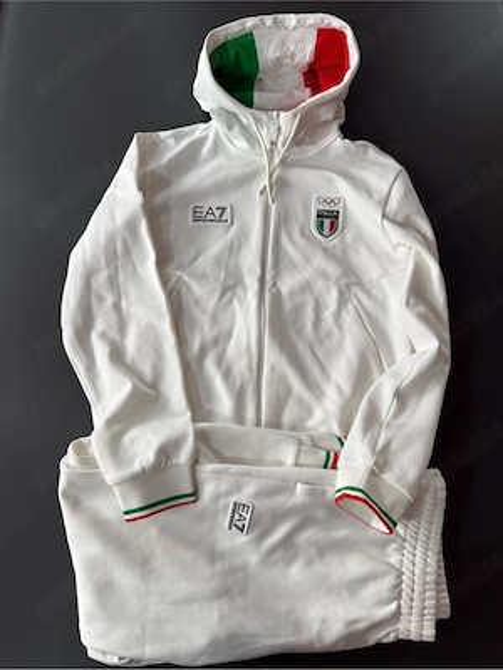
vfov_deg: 71.6
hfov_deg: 56.8
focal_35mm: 24
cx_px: 252
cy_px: 335
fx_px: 465
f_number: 1.78
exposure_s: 1/100
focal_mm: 6.76
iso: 100
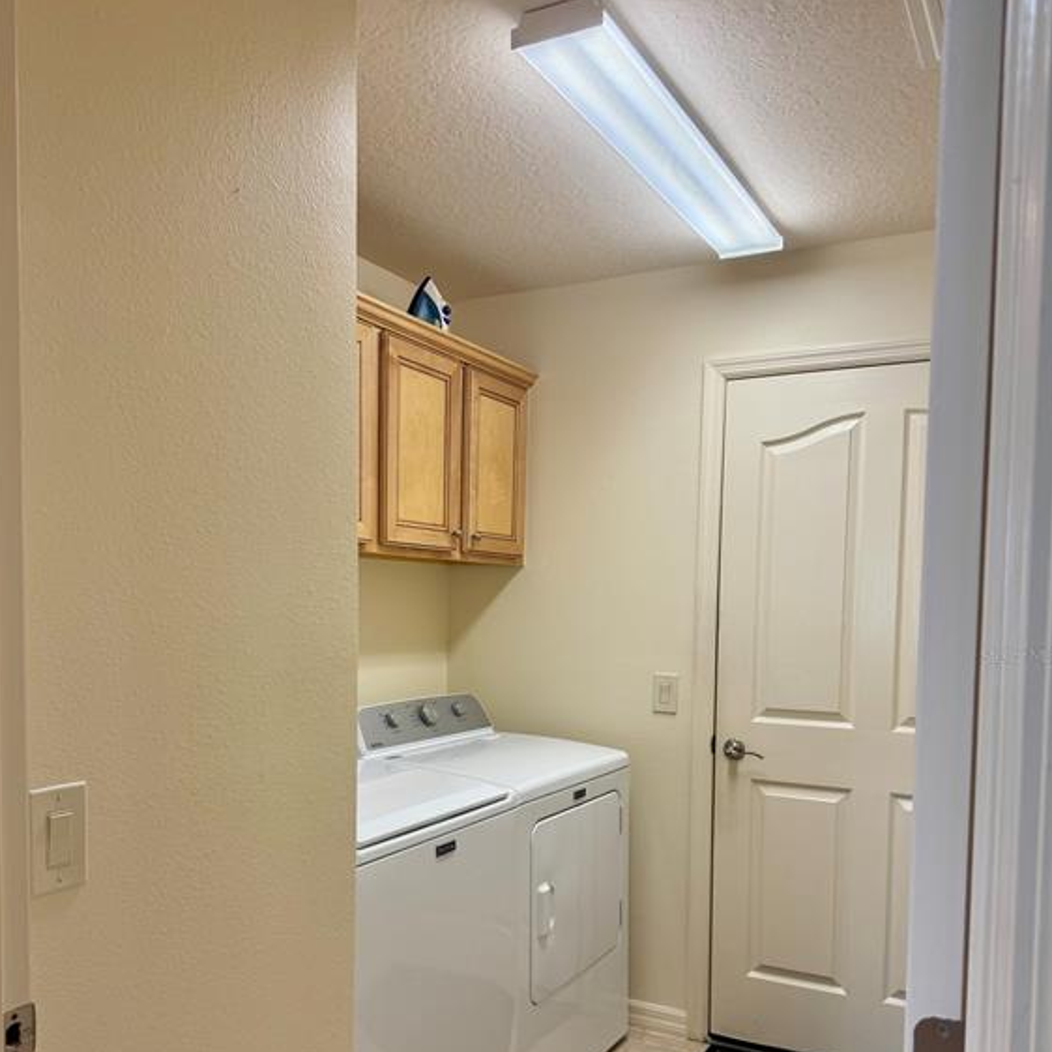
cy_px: 655
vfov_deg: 55.0
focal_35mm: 29
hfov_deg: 55.6
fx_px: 997
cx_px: 526
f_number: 1.78
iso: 125
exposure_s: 1/120
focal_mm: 6.76
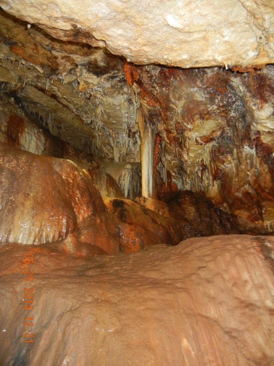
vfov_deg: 60.0
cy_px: 183
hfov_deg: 46.8
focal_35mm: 30
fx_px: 317
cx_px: 137
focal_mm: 5.4
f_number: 3.5
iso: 361
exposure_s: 1/30
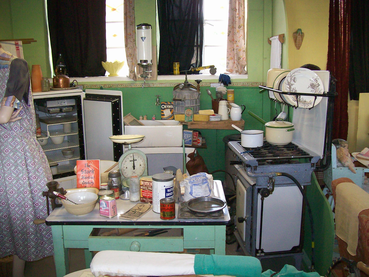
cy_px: 138
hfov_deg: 51.4
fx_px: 384
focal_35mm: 36
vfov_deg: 39.7
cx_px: 184
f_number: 2.7
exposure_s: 1/64
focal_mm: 6
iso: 200
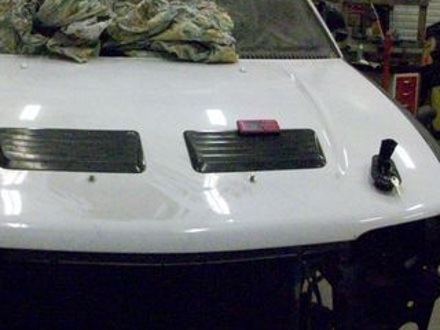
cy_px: 122
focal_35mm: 68
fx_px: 864
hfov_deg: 28.5
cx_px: 198
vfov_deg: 21.6
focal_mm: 5.7
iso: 617
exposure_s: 1/128
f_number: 2.8
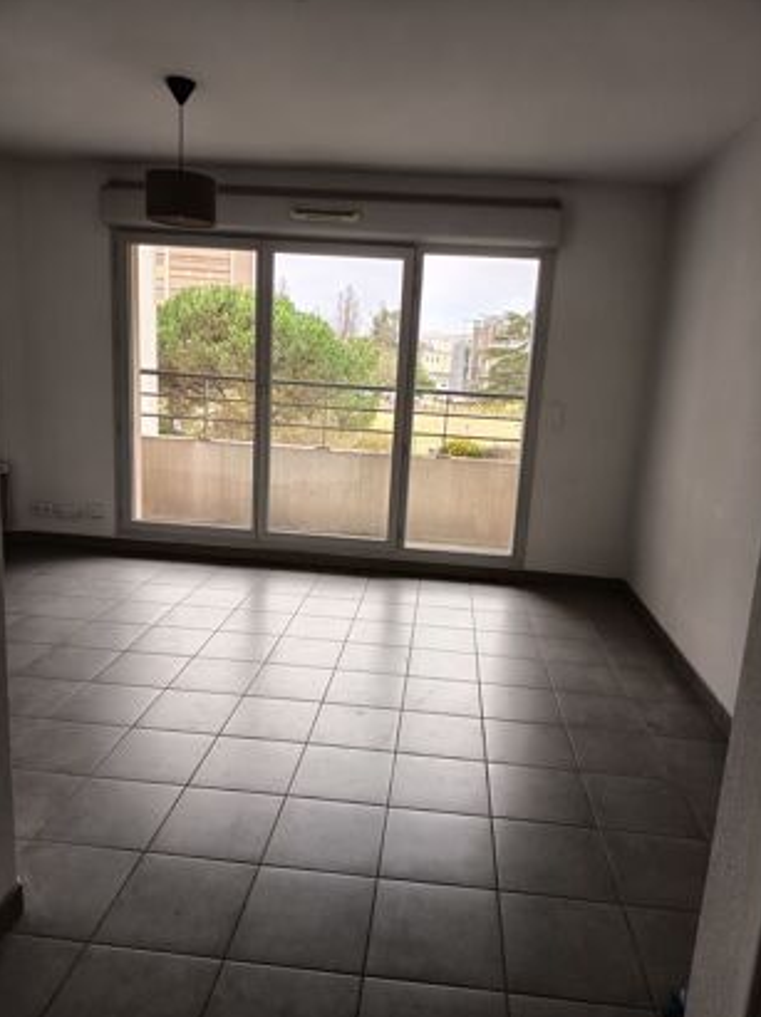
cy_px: 512
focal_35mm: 25
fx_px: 734
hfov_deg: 54.8
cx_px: 389
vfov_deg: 69.4
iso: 247
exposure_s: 1/100
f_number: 1.7
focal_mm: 5.27
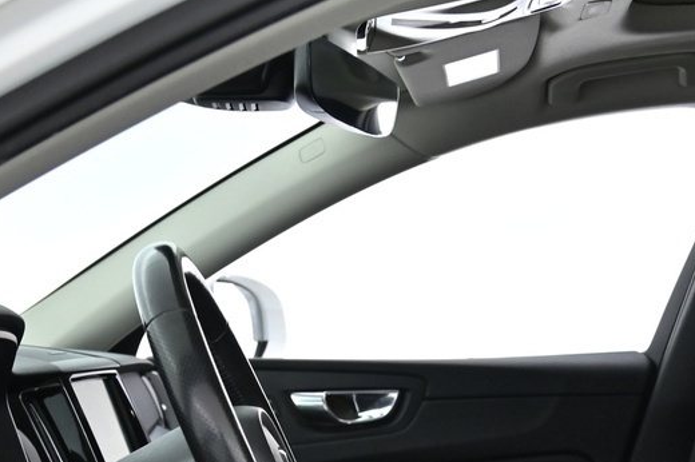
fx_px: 1447
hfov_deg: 27.0
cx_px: 350
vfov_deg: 16.8
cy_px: 648
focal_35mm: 75
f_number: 4
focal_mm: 24
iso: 1250
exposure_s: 1/30
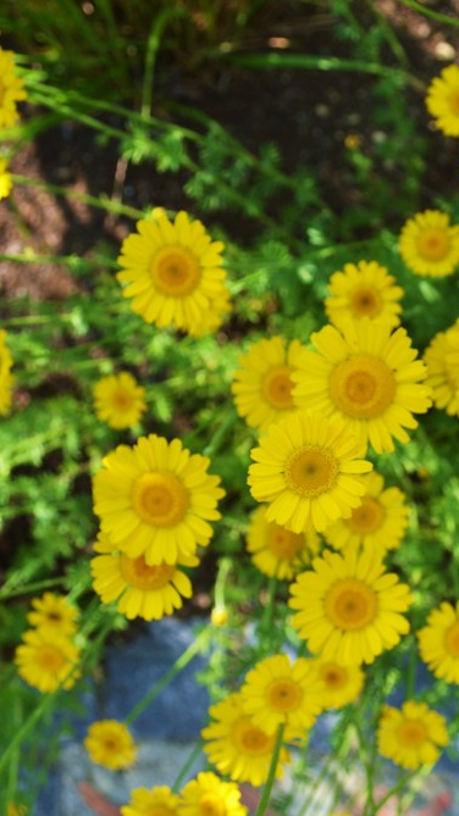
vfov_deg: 42.9
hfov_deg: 24.1
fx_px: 1039
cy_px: 410
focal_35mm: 48
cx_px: 428
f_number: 7.1
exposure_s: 1/125
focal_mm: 20
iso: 100
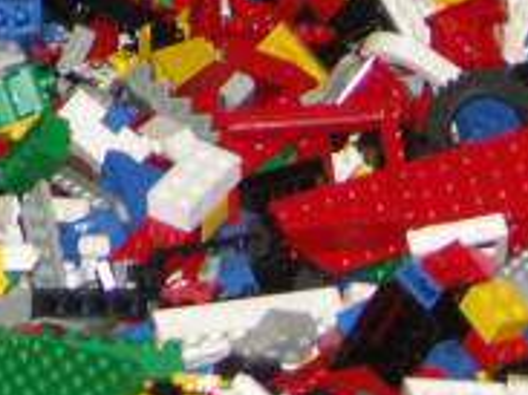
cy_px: -698
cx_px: -603
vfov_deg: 3.5
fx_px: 6326
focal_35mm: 415
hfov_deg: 4.7
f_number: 3.2
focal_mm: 18.98
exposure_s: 1/60
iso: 200
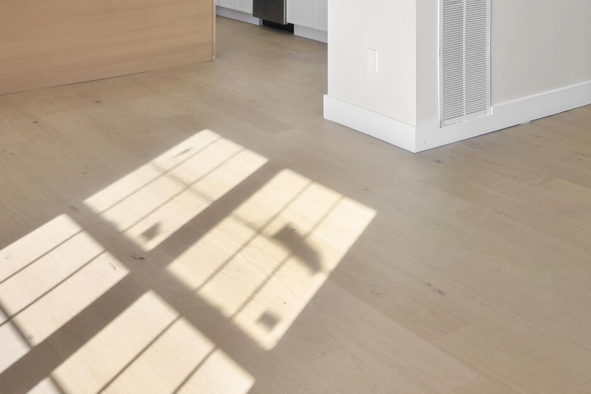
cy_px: -86
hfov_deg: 39.7
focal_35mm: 48
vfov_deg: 25.1
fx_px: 788
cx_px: 461
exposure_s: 1/15
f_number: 8
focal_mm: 10
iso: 250
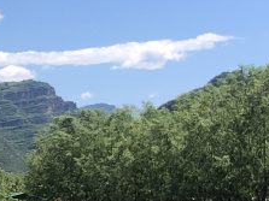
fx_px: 1173
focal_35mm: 151
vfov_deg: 9.8
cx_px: -103
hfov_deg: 12.6
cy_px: 154
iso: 20
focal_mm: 4
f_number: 1.8
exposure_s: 1/1845
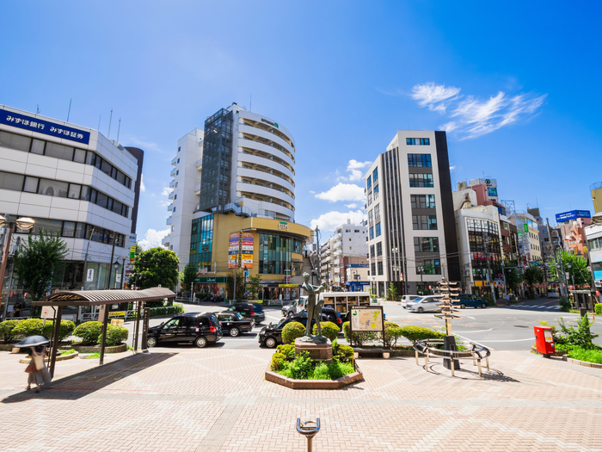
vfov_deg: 78.1
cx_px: 301
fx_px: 278
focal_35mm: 16
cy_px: 226
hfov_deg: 94.5
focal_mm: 8
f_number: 10
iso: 100
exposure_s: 1/6
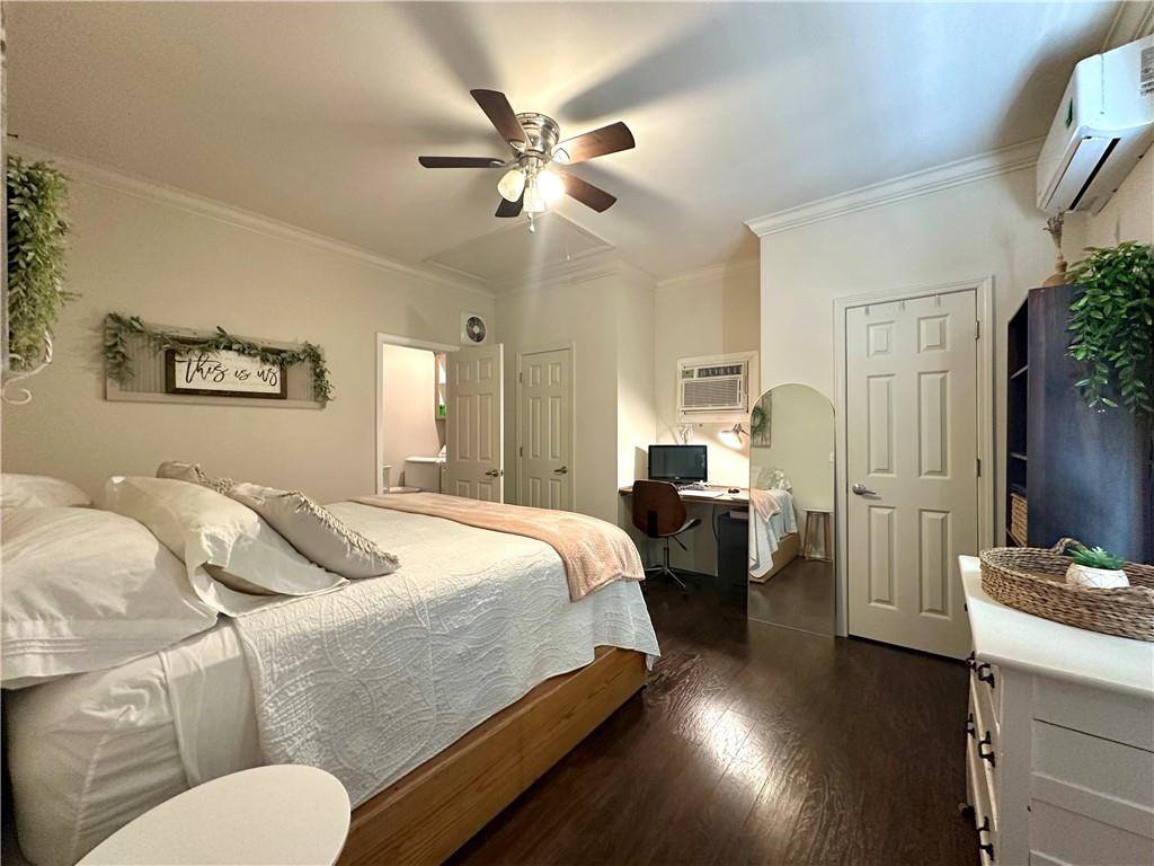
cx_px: 577
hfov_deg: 102.1
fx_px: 467
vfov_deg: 85.7
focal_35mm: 14
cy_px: 433
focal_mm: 2.22
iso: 400
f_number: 2.2
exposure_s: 1/60
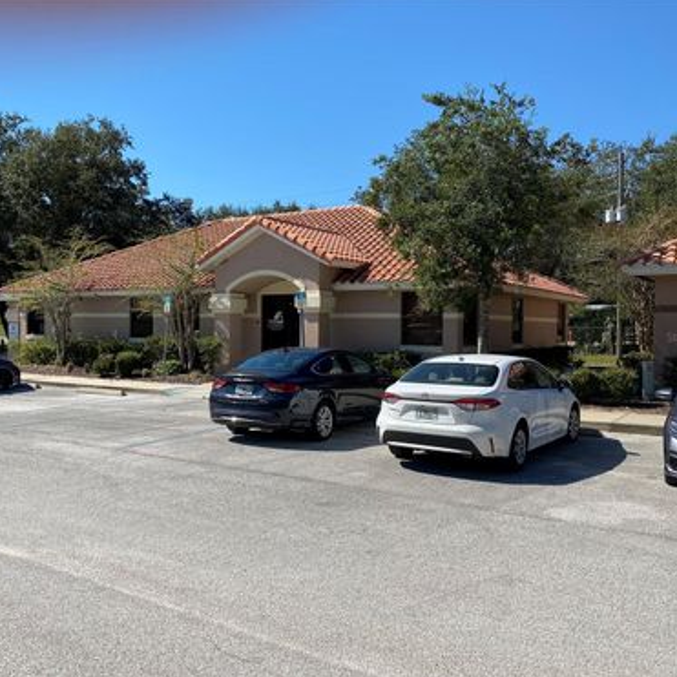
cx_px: 265
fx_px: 686
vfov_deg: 52.5
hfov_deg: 52.1
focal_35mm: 31
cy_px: 337
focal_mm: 4.25
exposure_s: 1/2817
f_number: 1.8
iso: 32
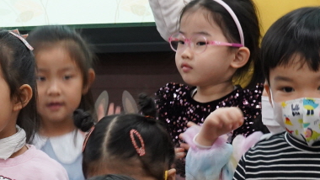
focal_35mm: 147
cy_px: 243
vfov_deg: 8.1
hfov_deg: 14.4
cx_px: 17
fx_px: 1248
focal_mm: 41
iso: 2500
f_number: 7.1
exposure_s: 1/80
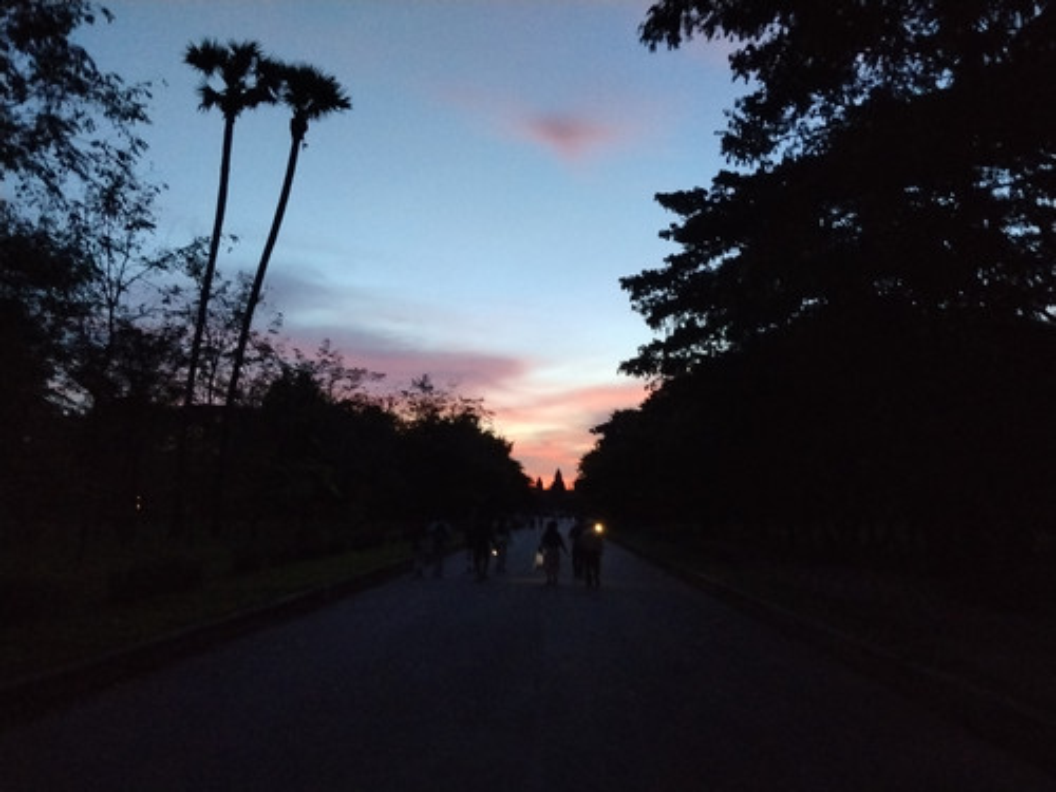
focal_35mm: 29
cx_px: 528
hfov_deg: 61.7
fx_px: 885
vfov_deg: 48.2
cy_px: 396
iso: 800
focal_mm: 4.22
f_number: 1.8
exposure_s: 1/20
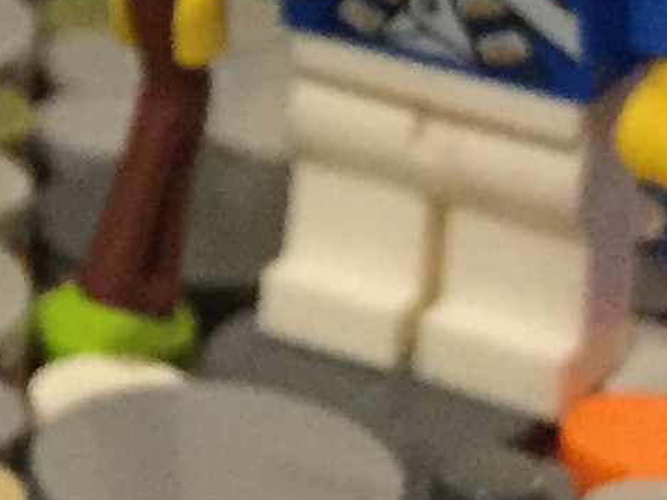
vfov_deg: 7.3
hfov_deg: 9.3
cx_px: -599
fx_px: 3872
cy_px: -119
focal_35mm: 201
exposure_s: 1/20
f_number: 2.2
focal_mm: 4.15
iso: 250
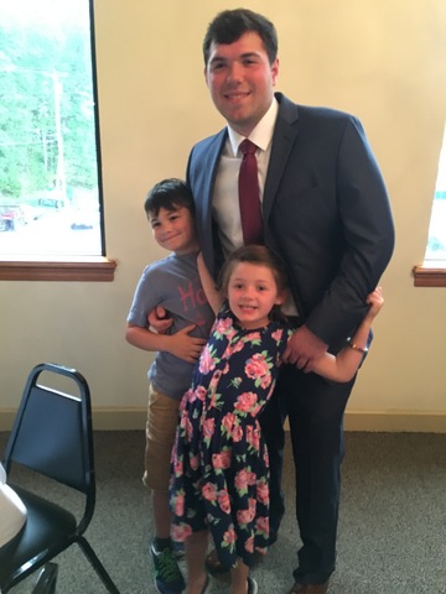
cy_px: 297
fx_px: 498
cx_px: 223
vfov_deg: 61.7
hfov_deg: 48.2
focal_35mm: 29
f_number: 2.2
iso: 320
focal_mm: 4.15
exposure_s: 1/15
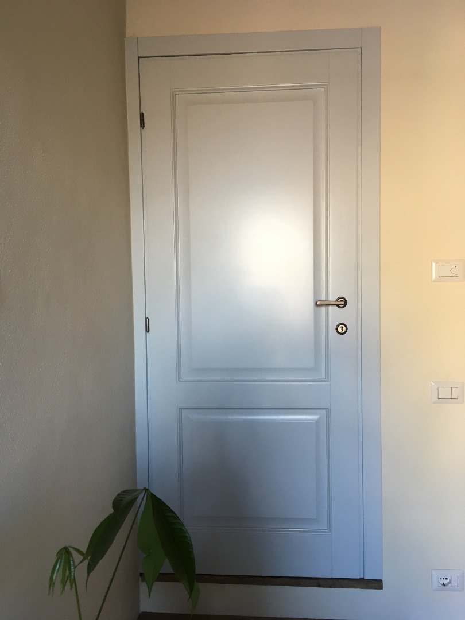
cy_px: 310
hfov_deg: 48.2
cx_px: 232
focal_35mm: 29
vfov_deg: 61.7
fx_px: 519
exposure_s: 1/33
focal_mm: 4.15
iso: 64
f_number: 2.2
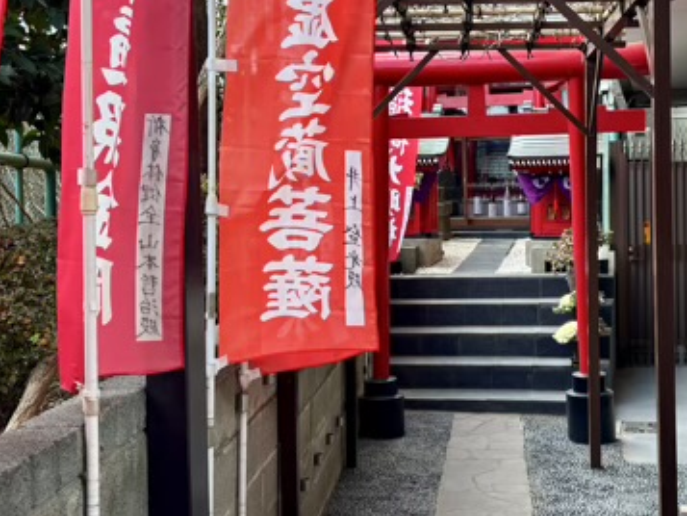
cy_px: 226
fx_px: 1013
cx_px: 458
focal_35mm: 51
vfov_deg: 28.6
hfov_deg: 37.1
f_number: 1.6
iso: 32
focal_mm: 5.96
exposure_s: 1/121
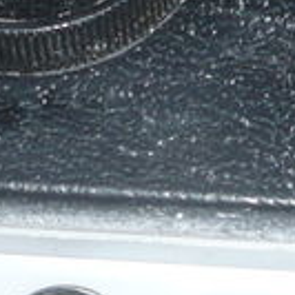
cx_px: 138
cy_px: 262
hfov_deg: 7.5
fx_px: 2237
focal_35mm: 232
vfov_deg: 7.5
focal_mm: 5.8
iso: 100
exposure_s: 1/30
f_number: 2.8
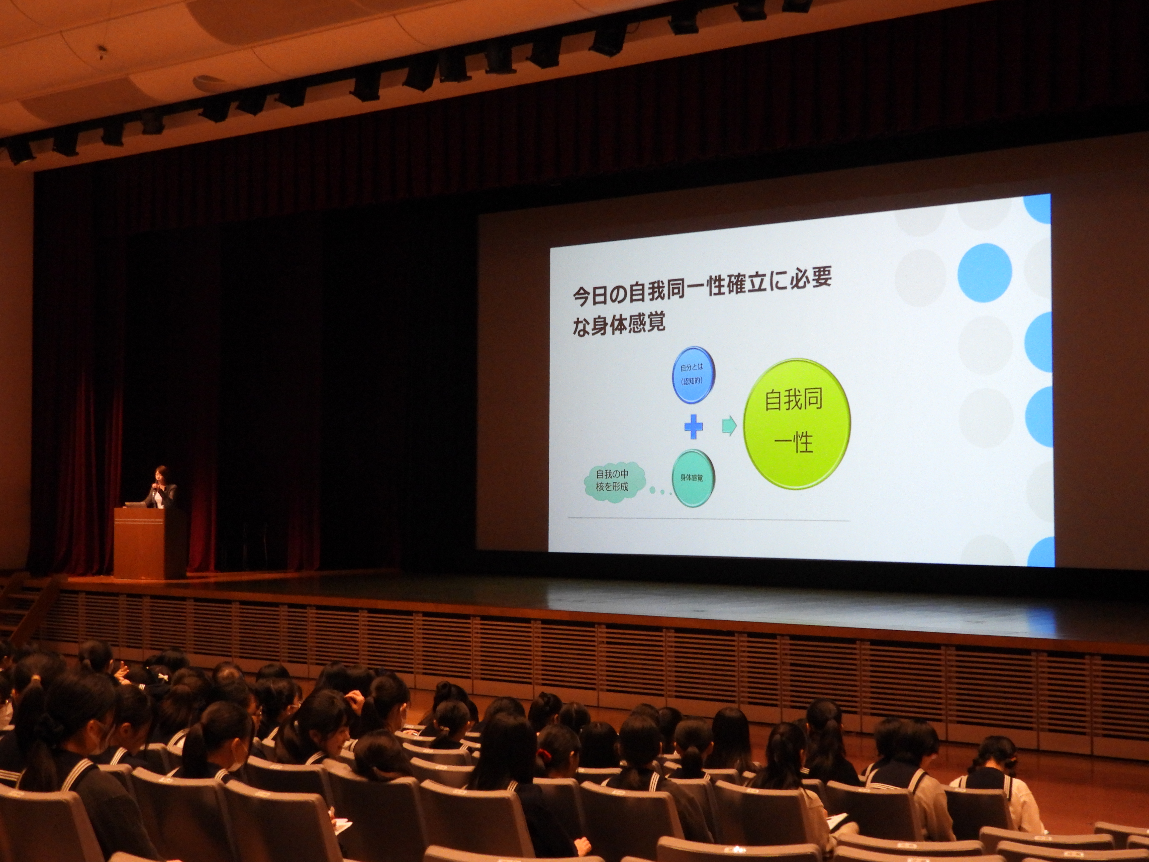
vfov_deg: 26.6
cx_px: 574
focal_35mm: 55
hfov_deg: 34.9
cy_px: 431
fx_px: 1826
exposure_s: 1/60
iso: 720
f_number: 3.5
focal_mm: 9.8
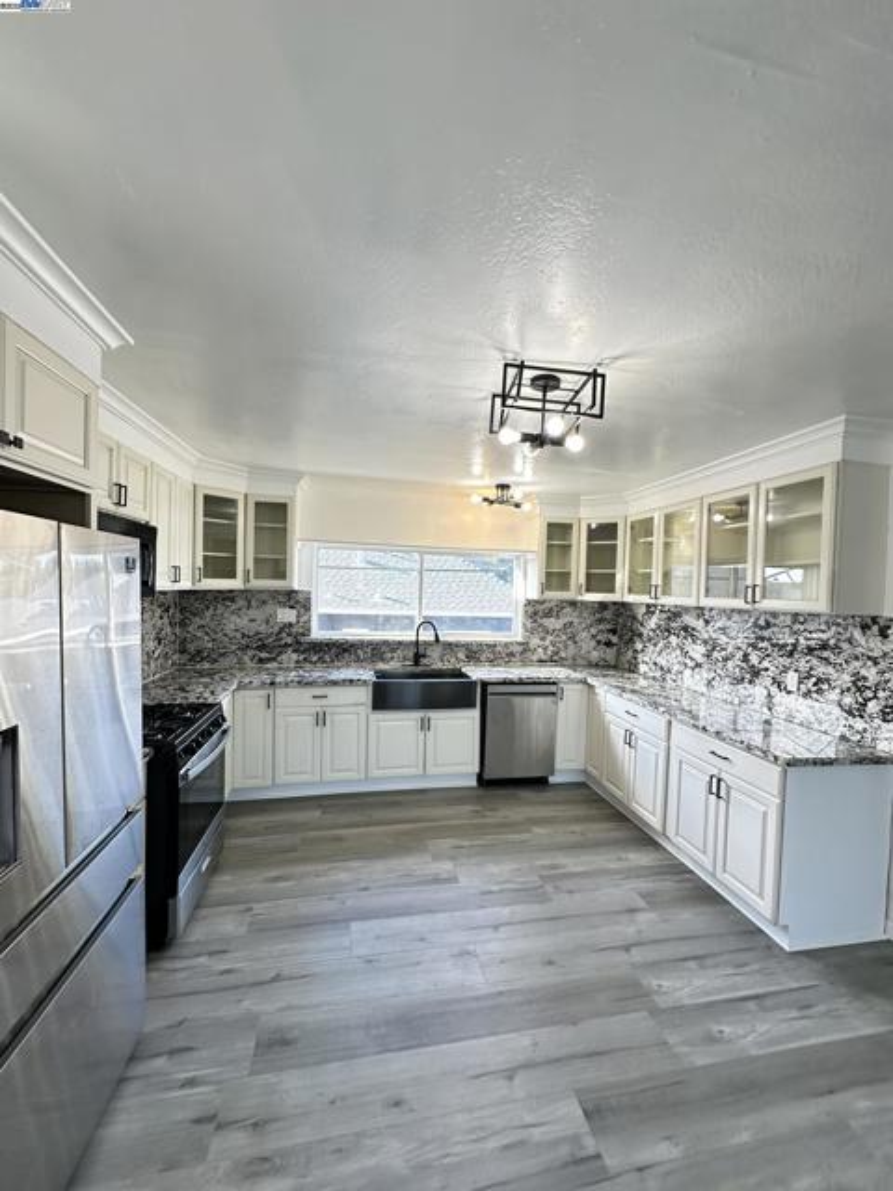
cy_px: 596
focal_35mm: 14
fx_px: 482
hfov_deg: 85.7
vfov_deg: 102.1
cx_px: 446
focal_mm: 2.22
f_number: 2.2
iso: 80
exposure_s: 1/120
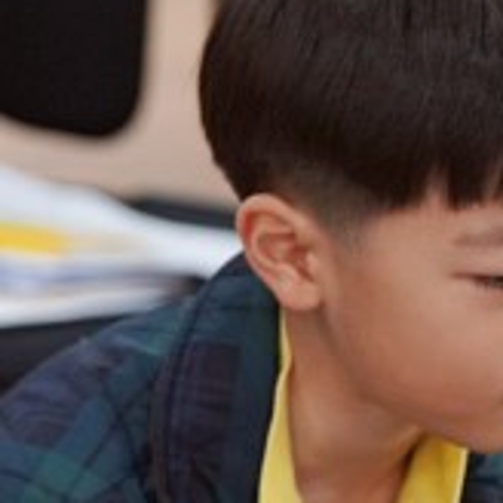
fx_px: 8532
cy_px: 344
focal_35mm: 519
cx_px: 889
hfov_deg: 3.4
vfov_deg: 3.4
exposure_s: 1/160
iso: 2000
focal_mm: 111
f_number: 4
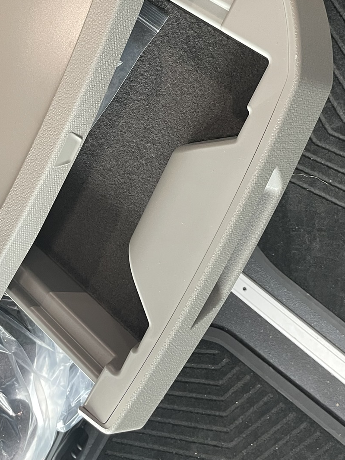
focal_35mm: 50
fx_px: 664
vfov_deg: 36.7
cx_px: 141
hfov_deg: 29.1
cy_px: 83
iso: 160
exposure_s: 1/49
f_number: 1.6
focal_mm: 4.2
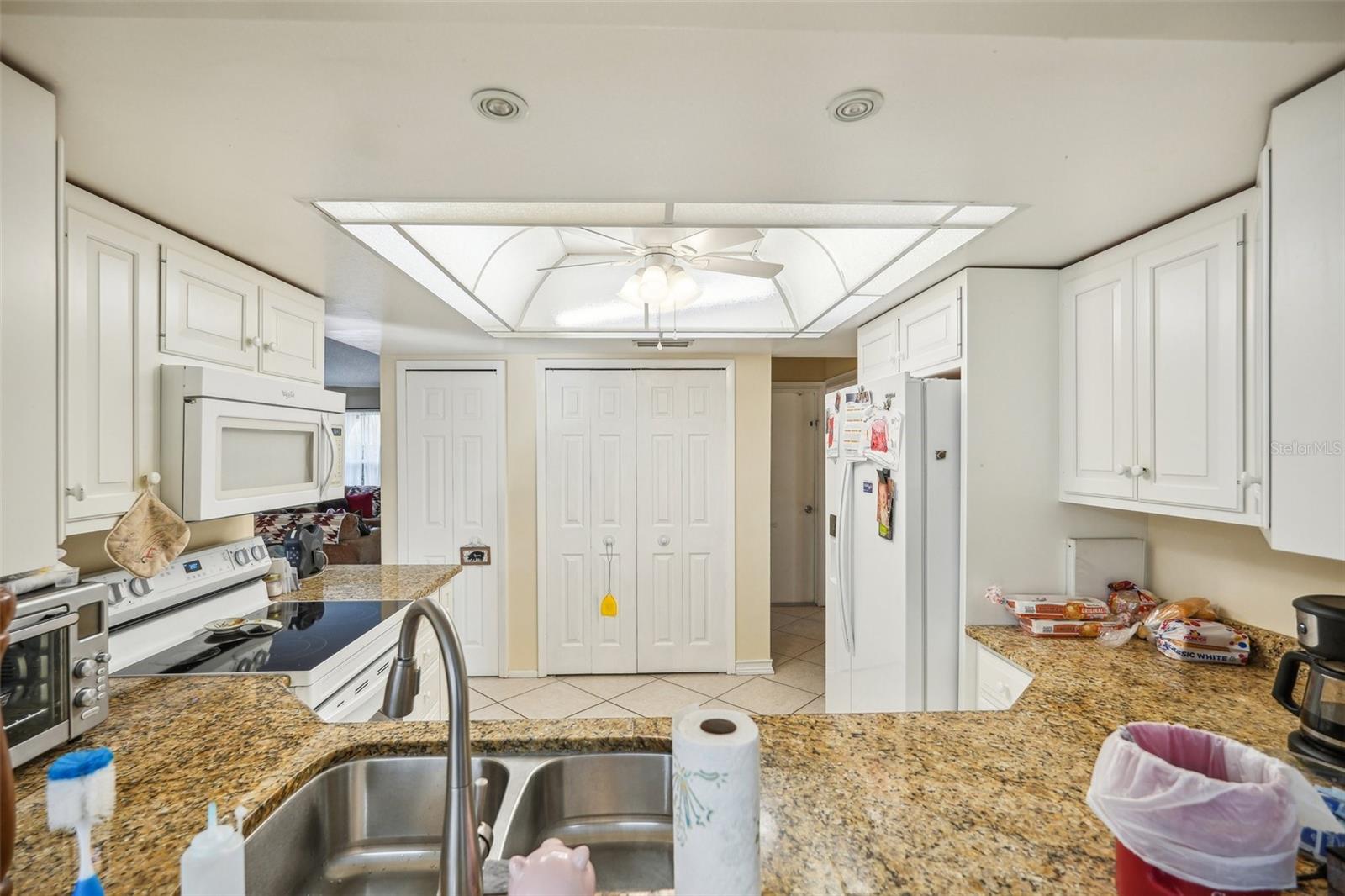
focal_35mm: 16
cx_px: 672
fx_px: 598
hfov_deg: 96.7
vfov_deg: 73.7
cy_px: 448
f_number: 4.5
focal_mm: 16
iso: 400
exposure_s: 1/90
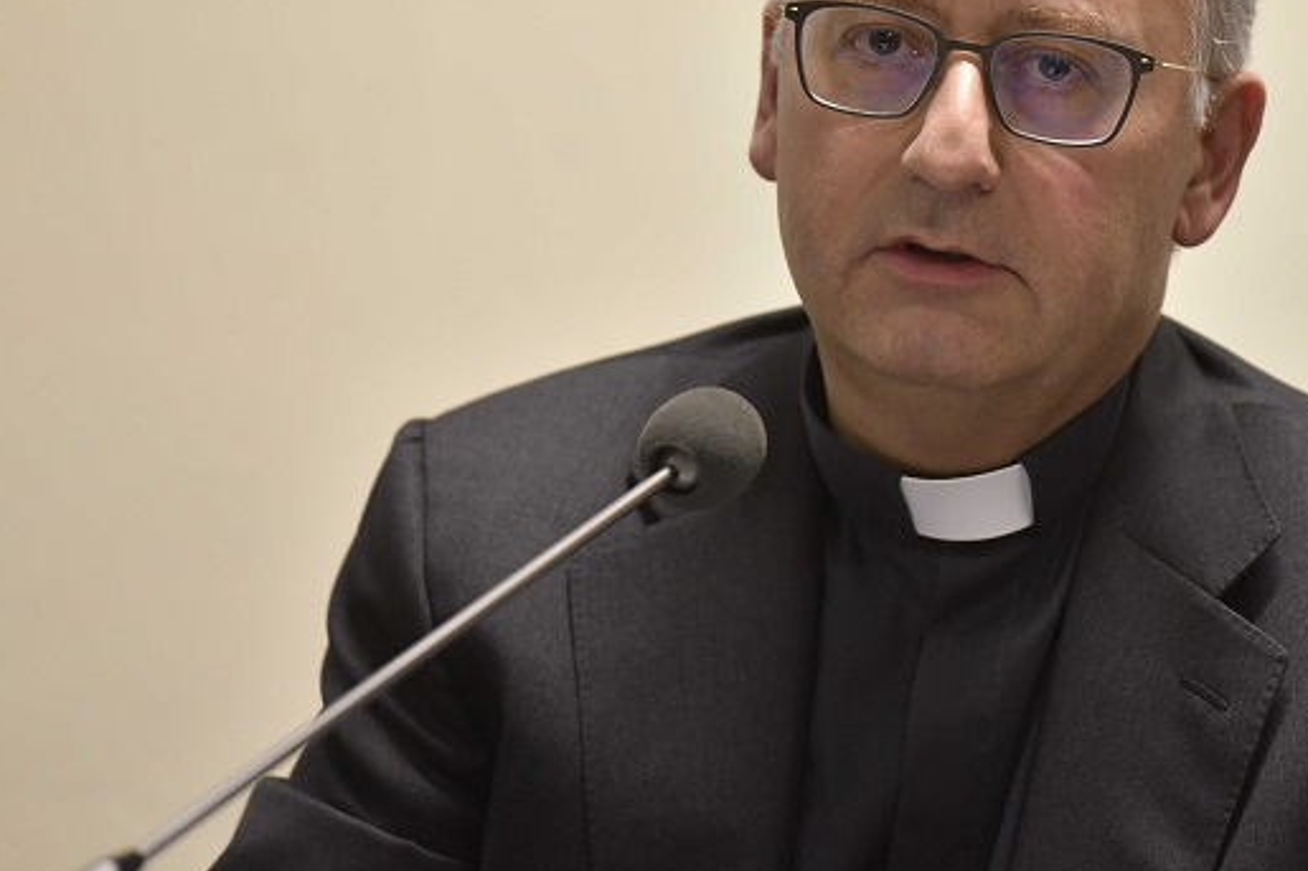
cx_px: 838
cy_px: 220
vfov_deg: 5.2
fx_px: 9588
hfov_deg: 7.8
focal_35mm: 264
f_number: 4
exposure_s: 1/125
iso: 3200
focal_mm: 170
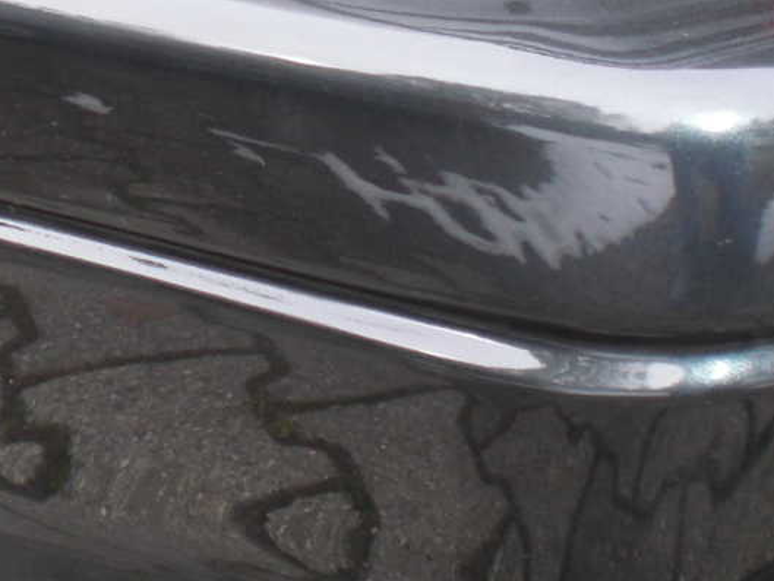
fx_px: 2572
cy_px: 10
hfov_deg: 16.9
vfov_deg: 12.7
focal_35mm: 115
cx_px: 82
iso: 100
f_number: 3.1
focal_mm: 6.3
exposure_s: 1/80
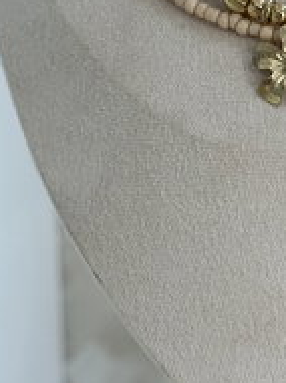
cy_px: 76
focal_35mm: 135
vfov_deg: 14.5
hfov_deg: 10.8
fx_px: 1491
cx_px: 298
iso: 50
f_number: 1.78
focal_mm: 6.76
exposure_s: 1/100
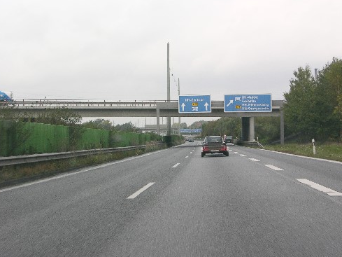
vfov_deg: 17.6
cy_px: 114
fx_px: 830
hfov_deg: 23.3
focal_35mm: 84
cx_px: 172
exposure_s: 1/116
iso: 50
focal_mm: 17.8
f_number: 5.9
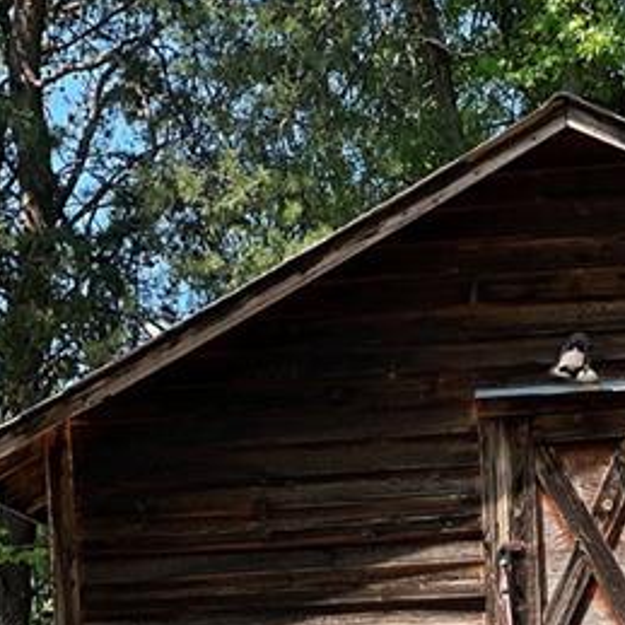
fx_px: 4126
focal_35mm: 202
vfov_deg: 8.6
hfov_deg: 8.6
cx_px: 574
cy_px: 765
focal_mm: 9
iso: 25
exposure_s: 1/235
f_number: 2.8
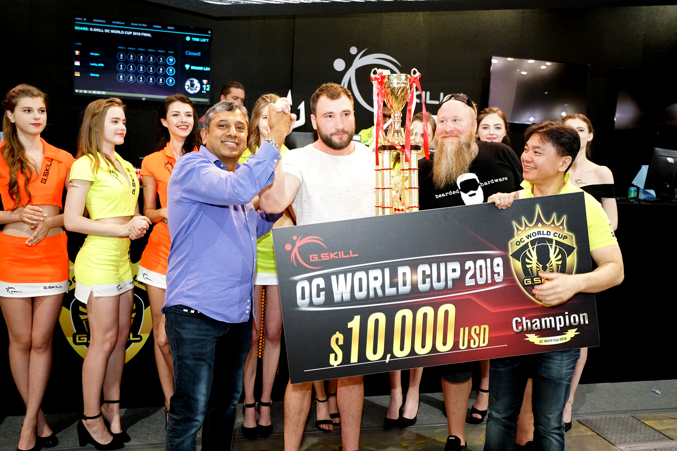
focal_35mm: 32
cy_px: 226
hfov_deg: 58.7
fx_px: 602
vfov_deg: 41.1
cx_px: 338
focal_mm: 32
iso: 4000
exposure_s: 1/200
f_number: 4
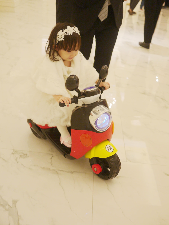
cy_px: 112
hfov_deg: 36.0
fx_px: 260
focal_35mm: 40
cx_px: 84
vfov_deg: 46.8
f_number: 1.7
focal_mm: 20
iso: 200
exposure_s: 1/125
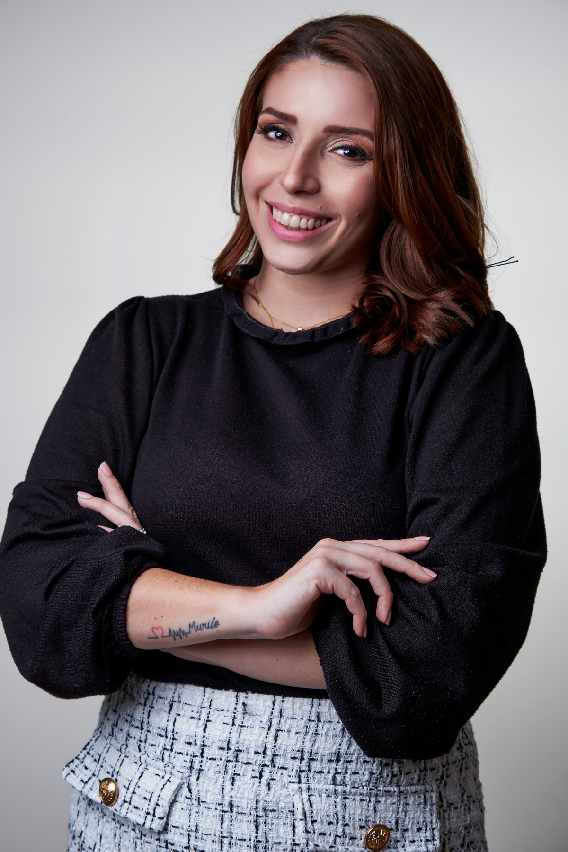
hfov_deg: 13.6
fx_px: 2390
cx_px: 284
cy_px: 426
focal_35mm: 101
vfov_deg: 20.2
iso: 160
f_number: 5.6
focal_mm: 67.5
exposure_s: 1/125
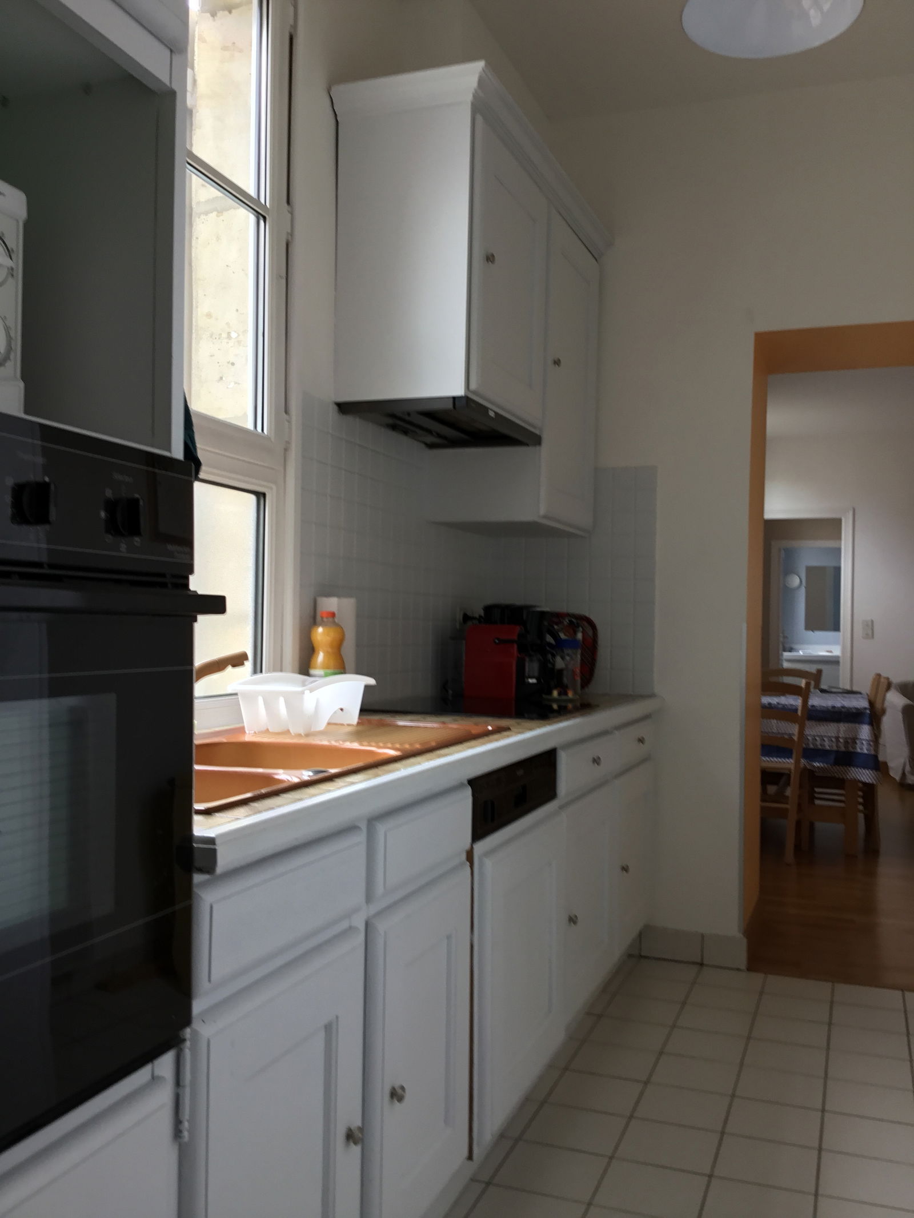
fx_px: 1091
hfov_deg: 45.4
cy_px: 609
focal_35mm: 31
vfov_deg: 58.3
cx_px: 457
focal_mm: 3.3
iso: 25
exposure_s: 1/50
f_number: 2.4
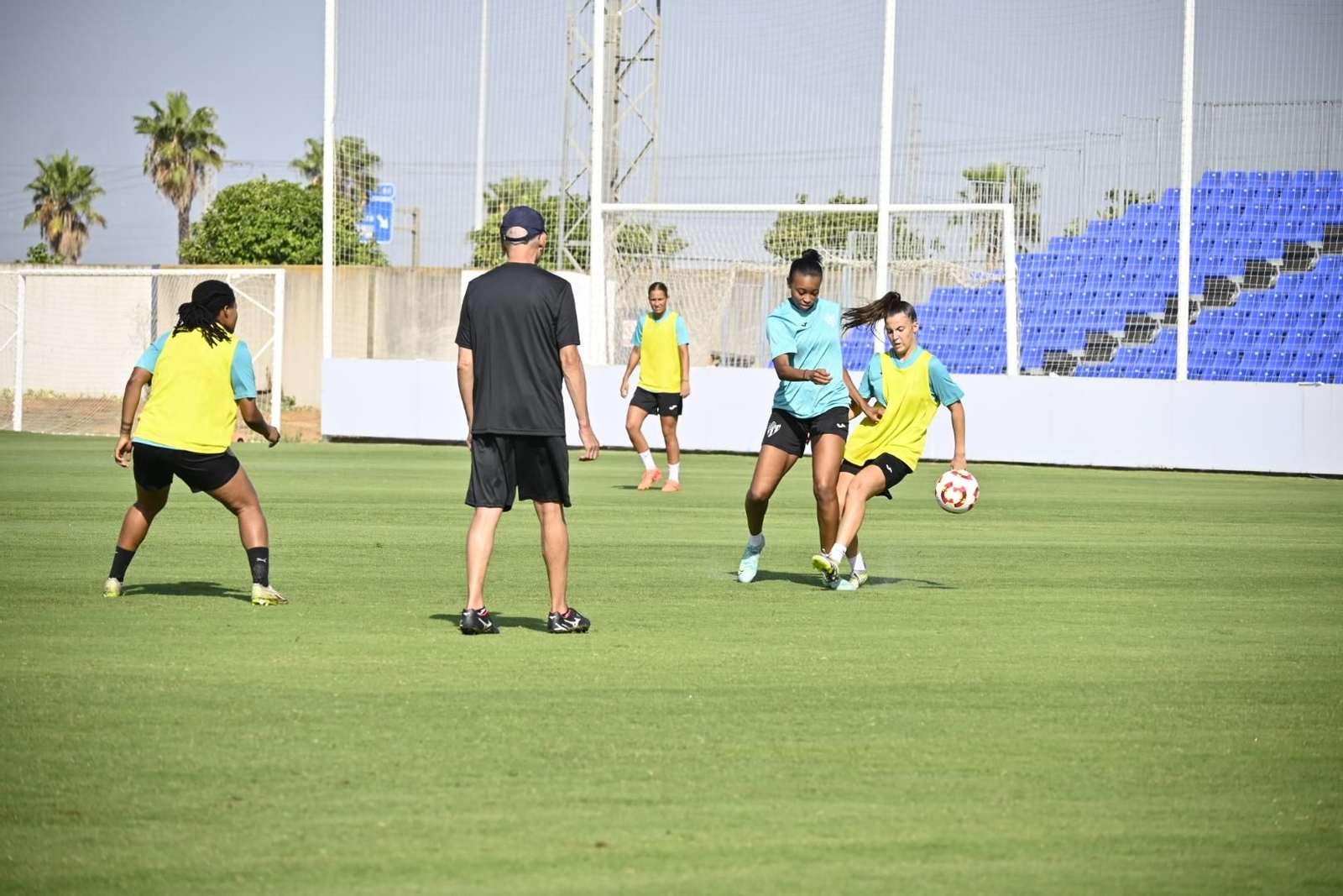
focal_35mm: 180
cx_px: 672
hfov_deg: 11.4
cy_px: 448
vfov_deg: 7.6
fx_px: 6715
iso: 160
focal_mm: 120
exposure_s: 1/1000
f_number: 5.3
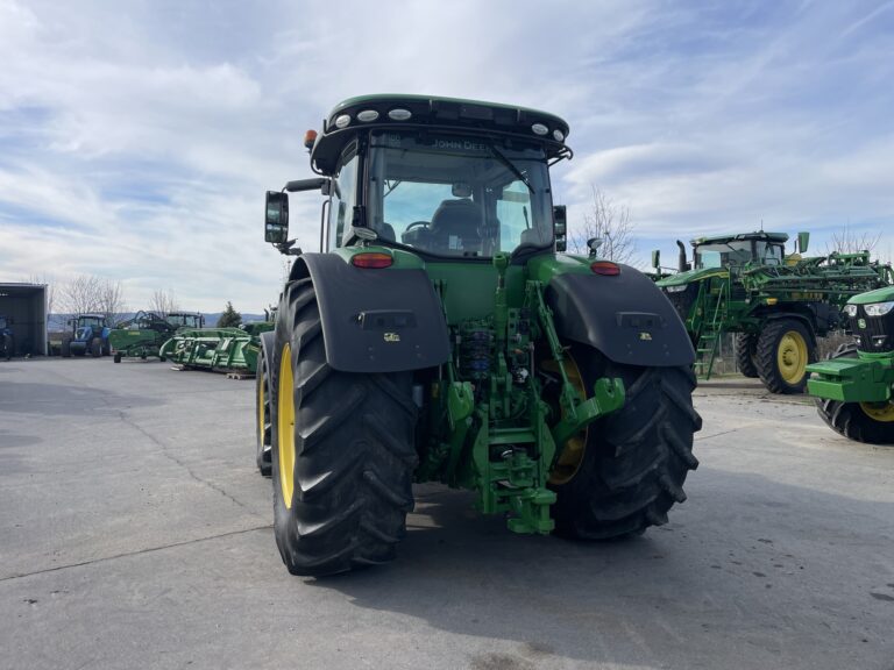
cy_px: 335
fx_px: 671
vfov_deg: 53.1
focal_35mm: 26
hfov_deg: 67.3
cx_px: 447
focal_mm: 4.2
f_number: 1.6
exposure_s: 1/3040
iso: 32
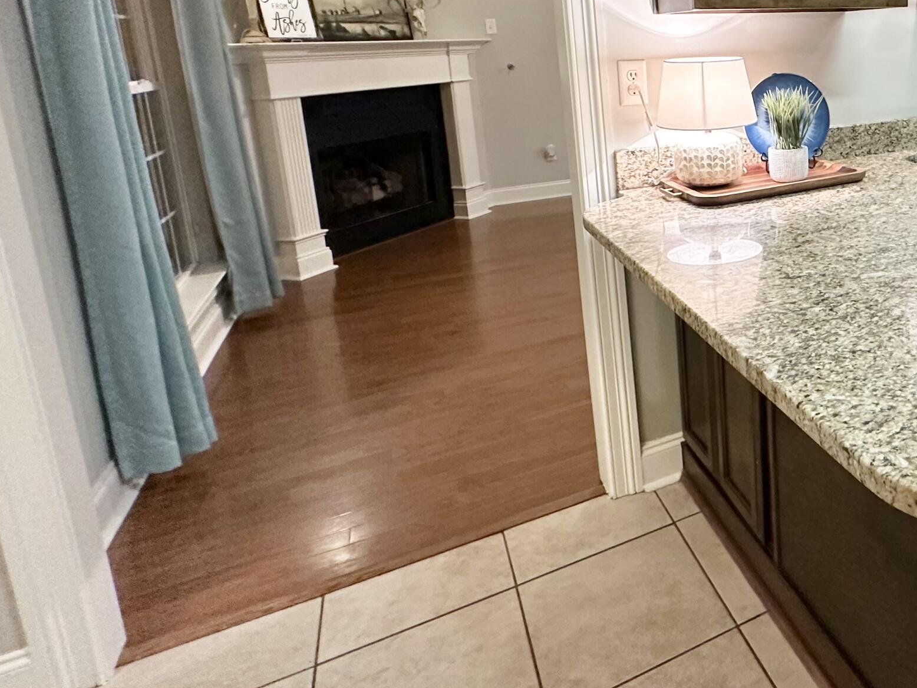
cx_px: 813
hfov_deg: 56.9
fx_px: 715
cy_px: 159
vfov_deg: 49.0
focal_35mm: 27
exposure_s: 1/60
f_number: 2.2
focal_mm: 2.22
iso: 320
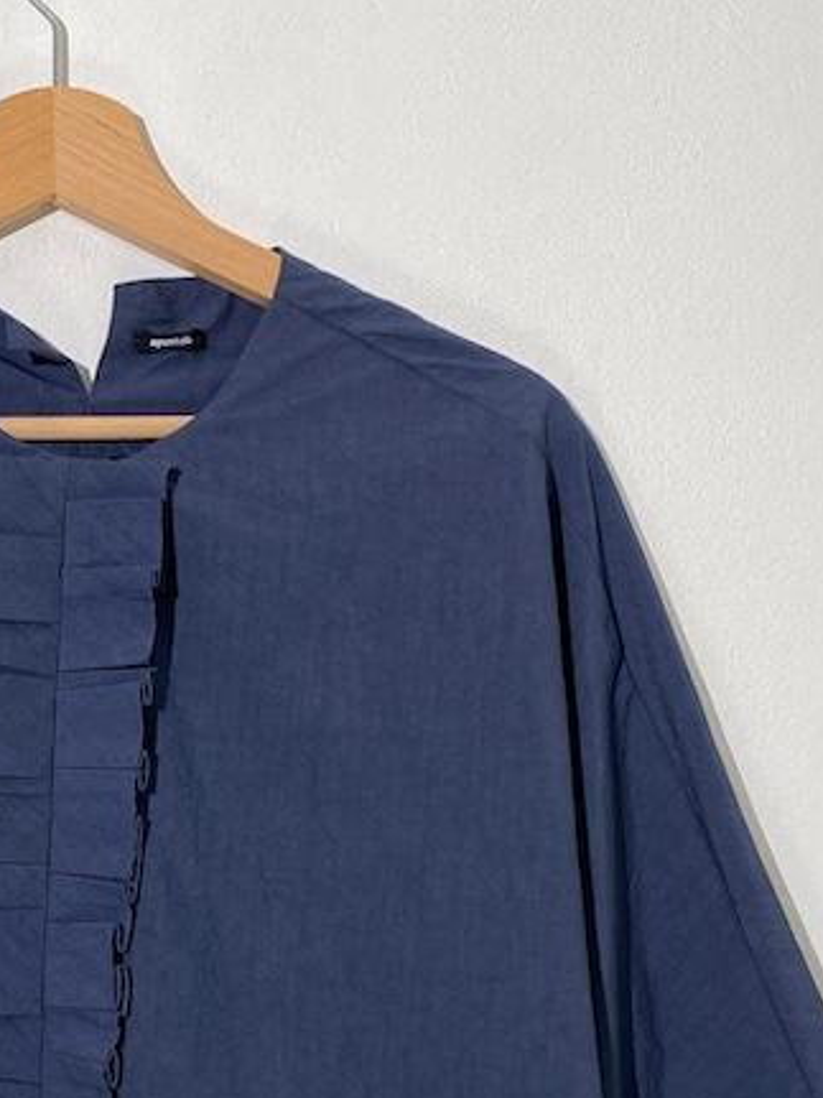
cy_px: 974
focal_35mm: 59
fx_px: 1871
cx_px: 54
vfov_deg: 31.3
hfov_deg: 24.0
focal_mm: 4.25
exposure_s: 1/109
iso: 32
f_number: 1.8
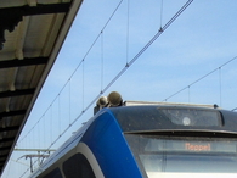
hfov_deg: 24.3
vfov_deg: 17.2
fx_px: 547
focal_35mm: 80
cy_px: 240
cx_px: 154
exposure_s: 1/1000
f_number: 3.2
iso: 100
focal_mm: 4.6
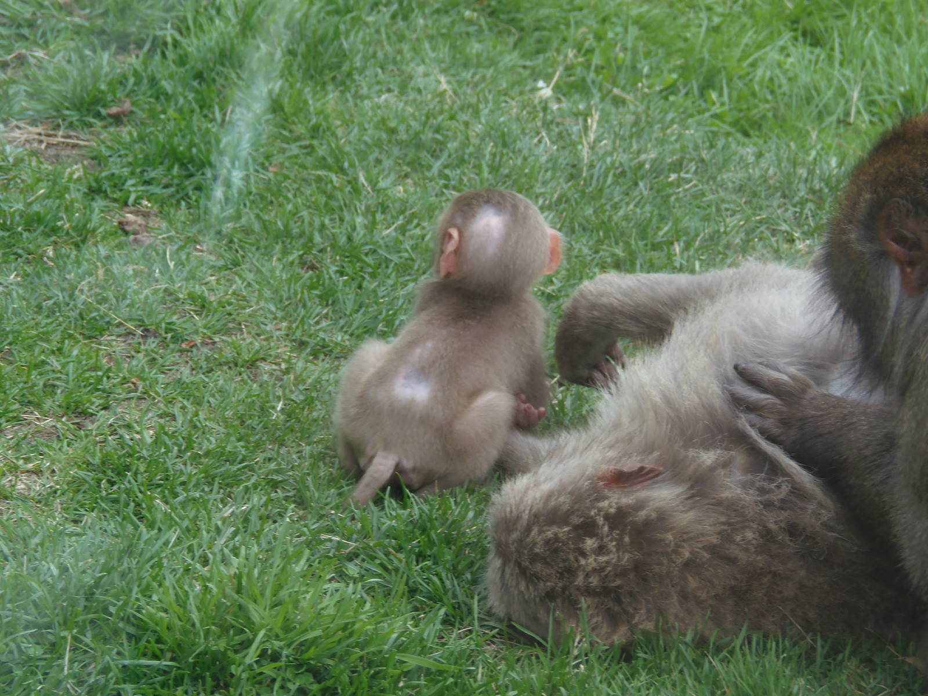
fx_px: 4263
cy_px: 348
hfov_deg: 12.4
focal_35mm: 159
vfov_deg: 9.3
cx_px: 464
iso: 64
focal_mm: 29.4
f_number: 4.8
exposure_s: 1/80
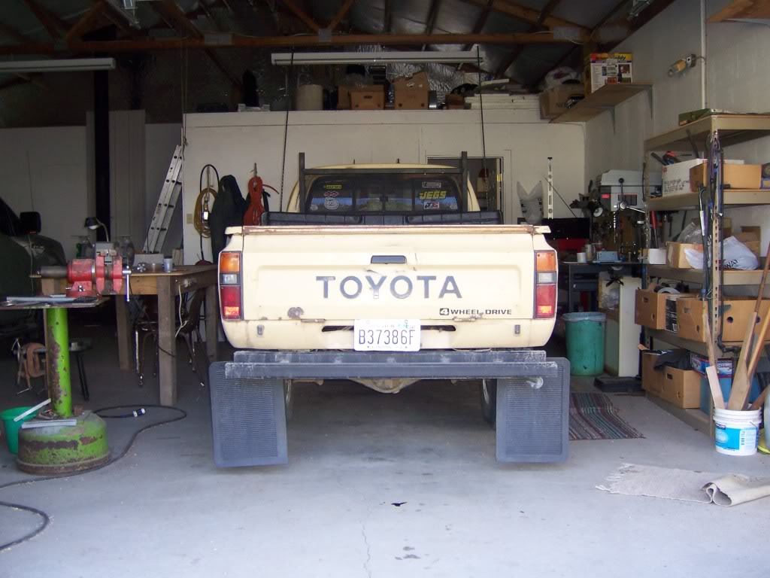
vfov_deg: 39.7
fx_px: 801
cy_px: 289
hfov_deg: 51.4
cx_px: 385
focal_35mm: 36
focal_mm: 6.2
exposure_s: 1/100
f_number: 2.8
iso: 125
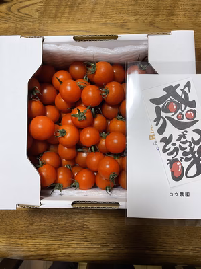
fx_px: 201
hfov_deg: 53.1
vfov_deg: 67.3
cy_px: 134
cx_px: 100
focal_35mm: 26
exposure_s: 1/74
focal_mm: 4.2
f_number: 1.6
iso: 125
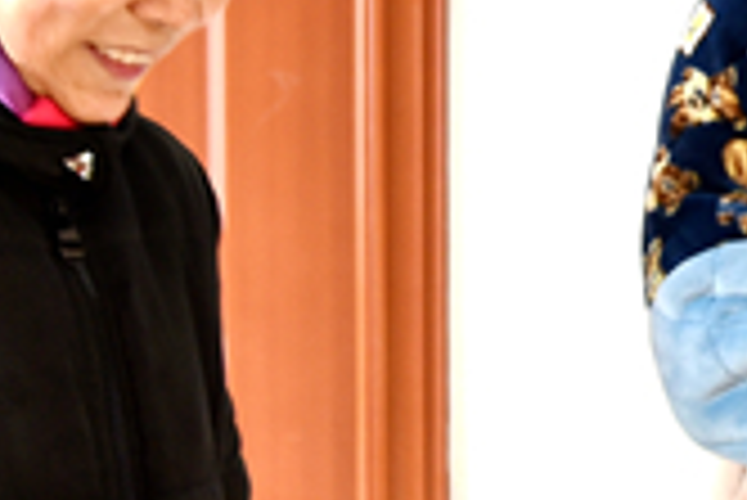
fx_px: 3094
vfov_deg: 9.2
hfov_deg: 13.3
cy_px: 131
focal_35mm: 149
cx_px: 958
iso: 800
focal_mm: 31
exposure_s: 1/60
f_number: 4
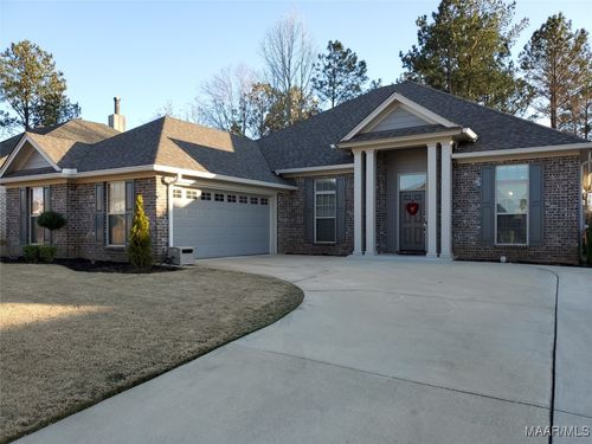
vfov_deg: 53.1
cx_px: 296
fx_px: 445
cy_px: 222
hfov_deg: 67.3
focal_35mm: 26
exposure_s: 1/632
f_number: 1.5
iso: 50
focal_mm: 4.3
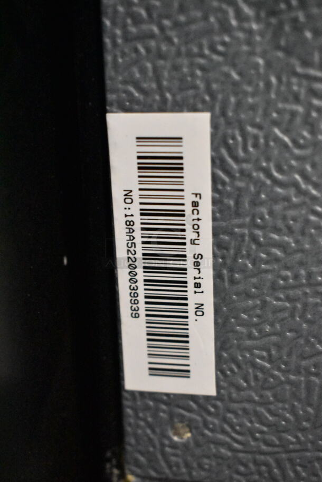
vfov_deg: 37.8
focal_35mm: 52
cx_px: 161
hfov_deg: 25.8
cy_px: 241
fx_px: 703
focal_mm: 35
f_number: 4.5
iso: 14400
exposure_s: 1/125
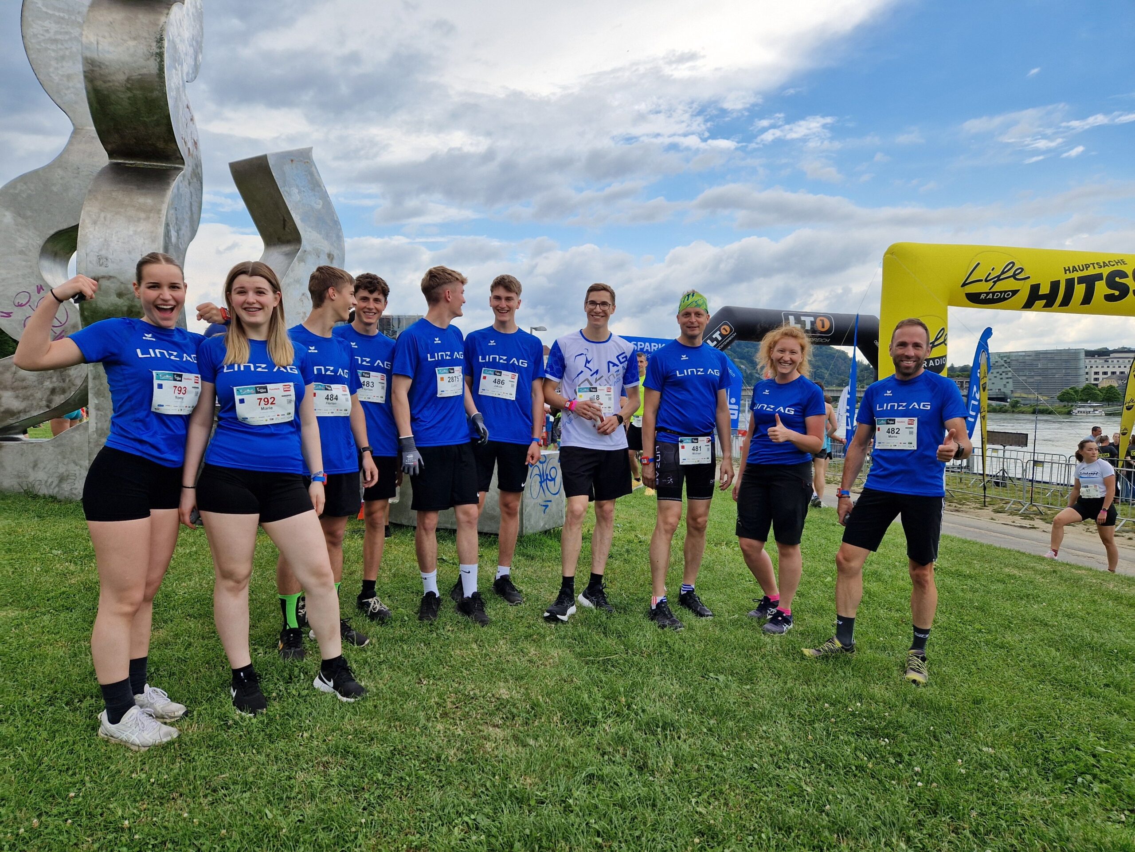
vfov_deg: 58.9
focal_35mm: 23
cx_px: 568
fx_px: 754
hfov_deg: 73.9
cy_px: 426
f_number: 1.8
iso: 50
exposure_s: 1/1332
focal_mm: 5.4
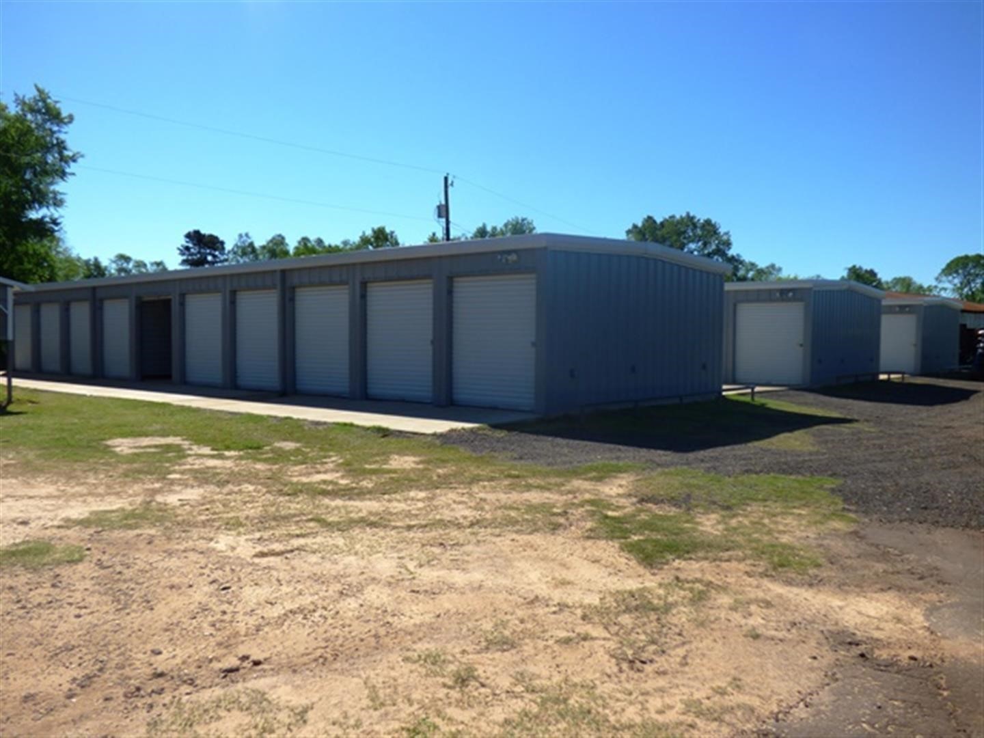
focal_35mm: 28
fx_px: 796
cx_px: 492
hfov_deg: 63.4
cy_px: 369
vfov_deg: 49.7
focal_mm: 5.04
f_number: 3.2
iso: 100
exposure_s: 1/1600
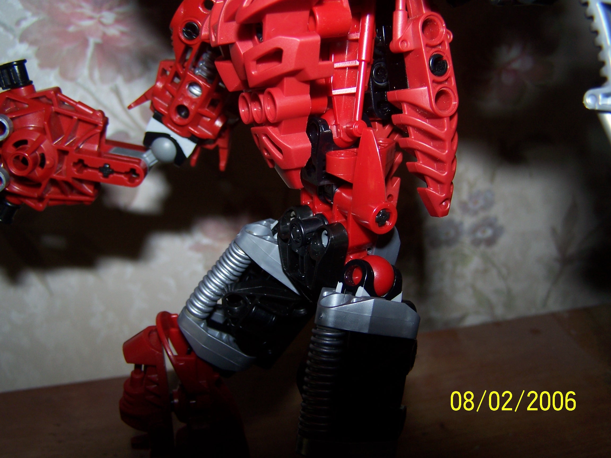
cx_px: 306
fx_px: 671
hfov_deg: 49.0
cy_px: 229
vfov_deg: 37.7
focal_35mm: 38
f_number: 2.8
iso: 80
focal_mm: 6.3
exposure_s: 1/60
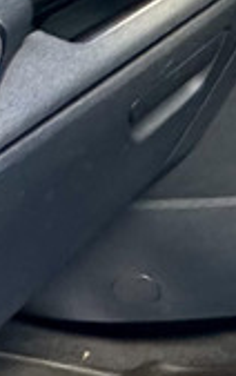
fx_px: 924
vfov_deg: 22.1
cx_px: 719
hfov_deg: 10.3
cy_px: -2
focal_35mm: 90
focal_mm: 2.22
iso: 800
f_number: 2.2
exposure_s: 1/60
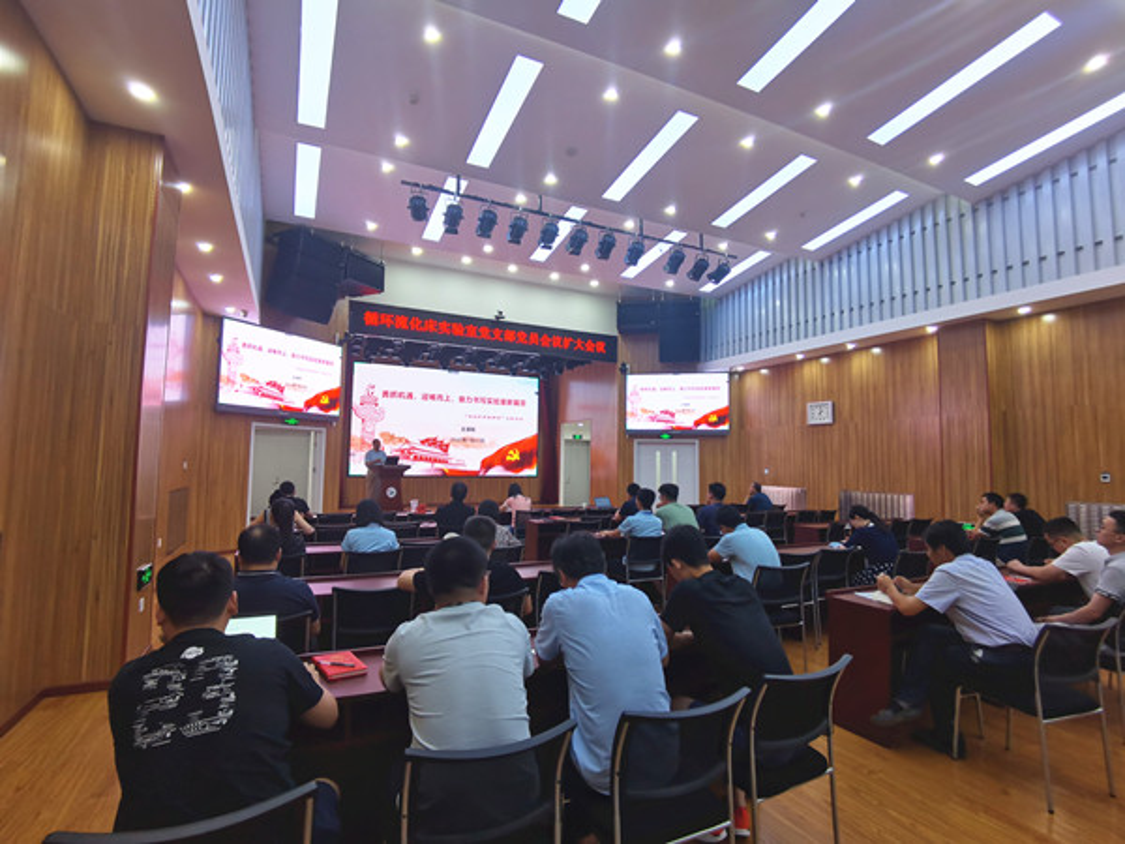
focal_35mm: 17
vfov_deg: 74.7
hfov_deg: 91.0
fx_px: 552
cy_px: 422
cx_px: 562
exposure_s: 1/100
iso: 125
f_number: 2.2
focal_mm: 2.26
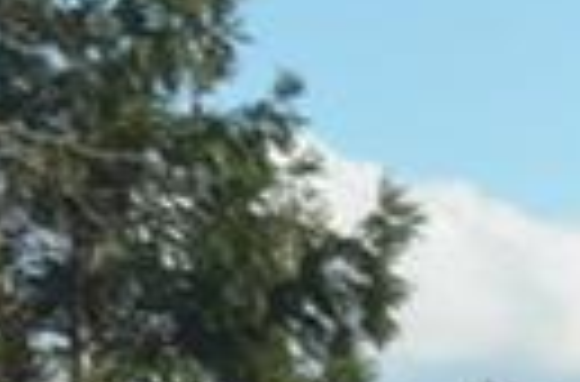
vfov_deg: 2.1
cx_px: 1857
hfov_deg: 3.1
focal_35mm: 656
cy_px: 820
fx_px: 10530
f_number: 5.6
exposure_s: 1/250
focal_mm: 55
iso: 110
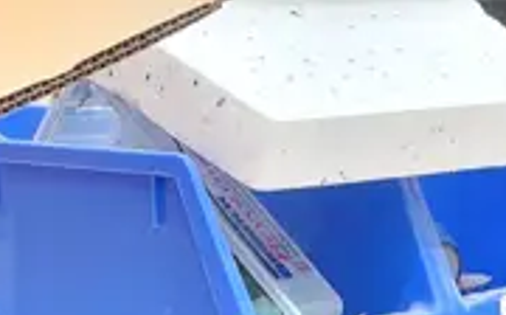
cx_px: 256
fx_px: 2080
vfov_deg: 6.3
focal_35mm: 151
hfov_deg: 13.9
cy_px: 1437
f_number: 1.8
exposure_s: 1/50
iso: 250
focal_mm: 7
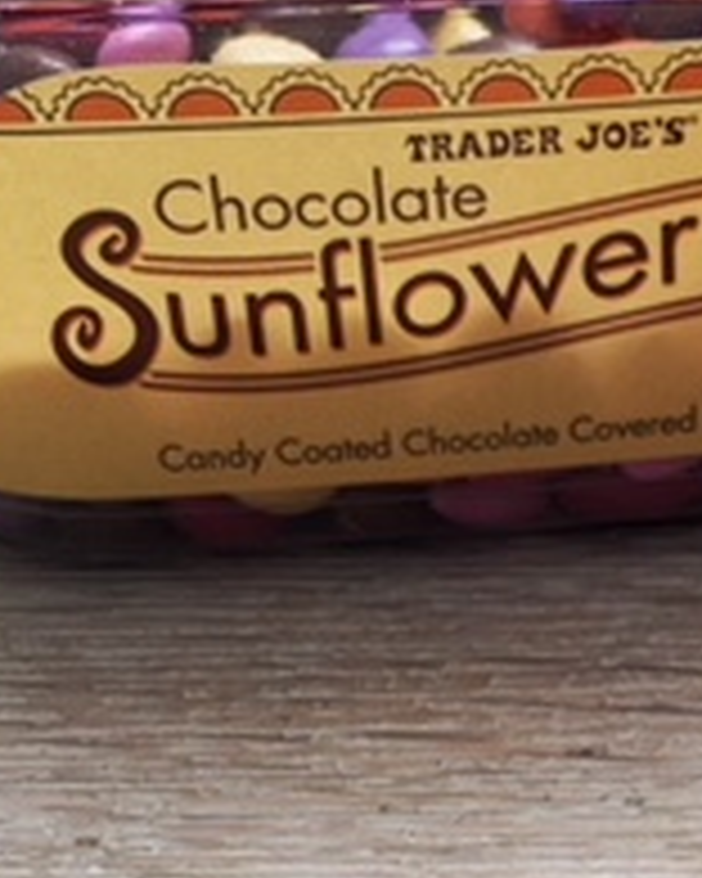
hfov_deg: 16.0
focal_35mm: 93
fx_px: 2415
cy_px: 698
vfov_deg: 20.4
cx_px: 796
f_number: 2.2
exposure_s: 1/30
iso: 25
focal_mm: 4.15
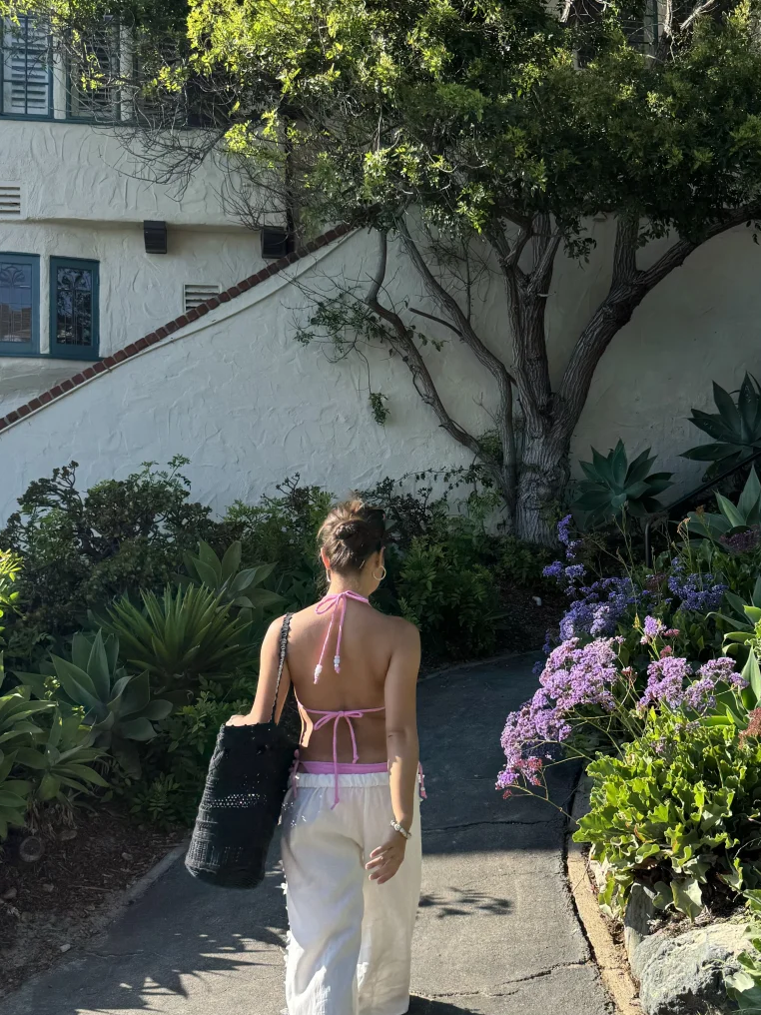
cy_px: 557
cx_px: 467
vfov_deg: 53.9
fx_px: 997
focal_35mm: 34
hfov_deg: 41.5
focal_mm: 6.76
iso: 80
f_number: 1.78
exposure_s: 1/3597
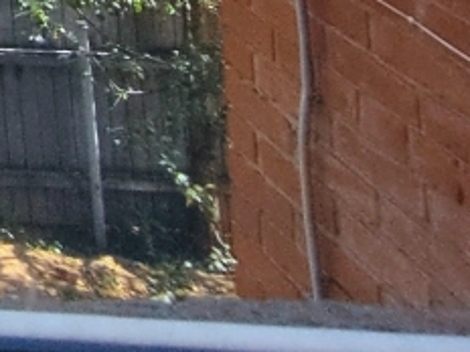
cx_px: -705
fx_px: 1100
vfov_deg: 12.7
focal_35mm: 81
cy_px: -555
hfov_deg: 14.2
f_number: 2.2
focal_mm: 1.6
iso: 51
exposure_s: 1/1332
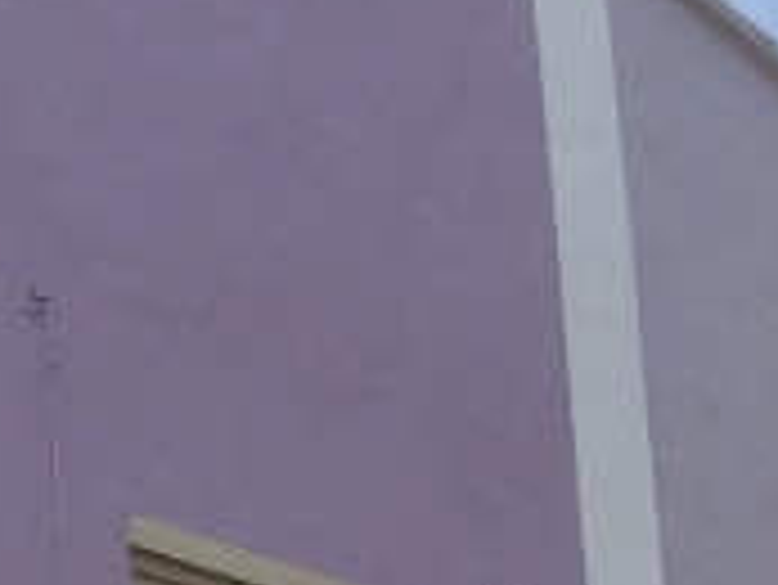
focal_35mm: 182
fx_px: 4093
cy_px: 952
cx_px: -1142
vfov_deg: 8.0
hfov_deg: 9.5
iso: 64
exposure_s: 1/1200
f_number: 2.4
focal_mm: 4.28
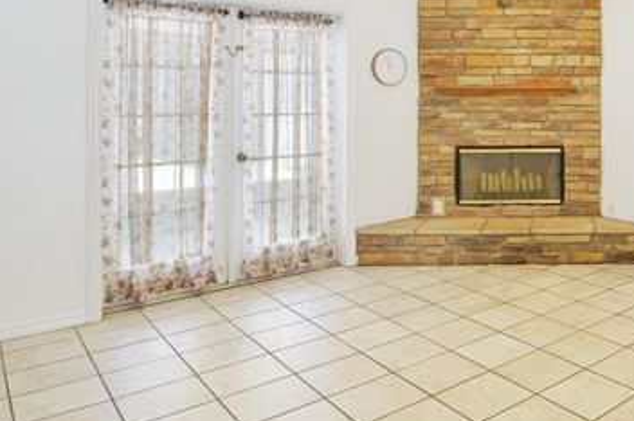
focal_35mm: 30
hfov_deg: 53.8
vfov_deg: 42.5
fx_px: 528
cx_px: 575
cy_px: 120
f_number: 7.1
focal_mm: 10
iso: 100
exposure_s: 1/3
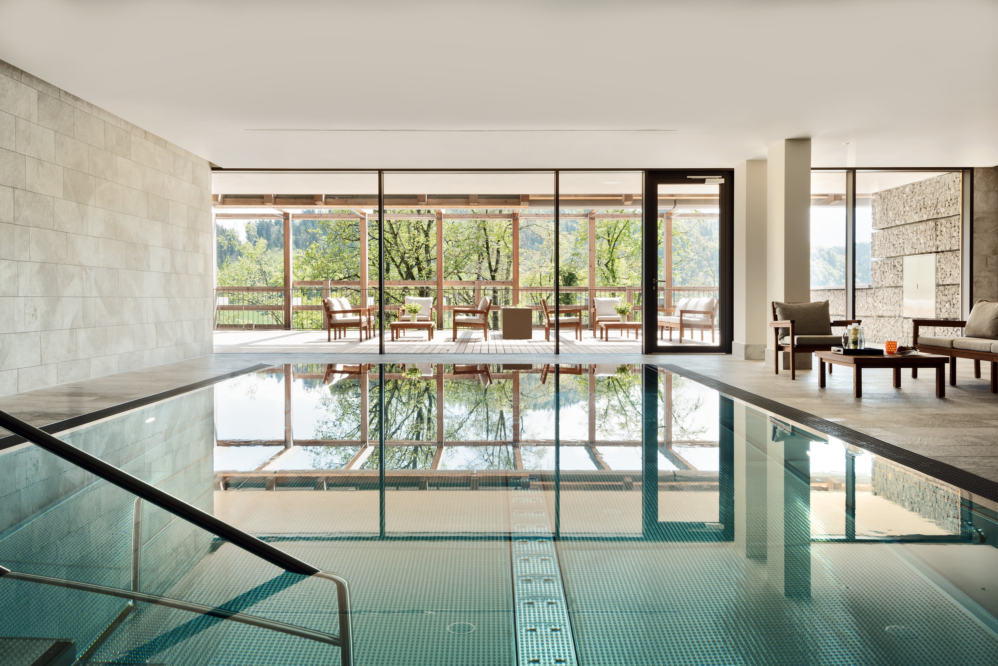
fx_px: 721
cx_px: 499
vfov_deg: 49.6
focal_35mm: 26
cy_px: 333
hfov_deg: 69.4
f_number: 16
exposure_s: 1/5
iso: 250
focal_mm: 26
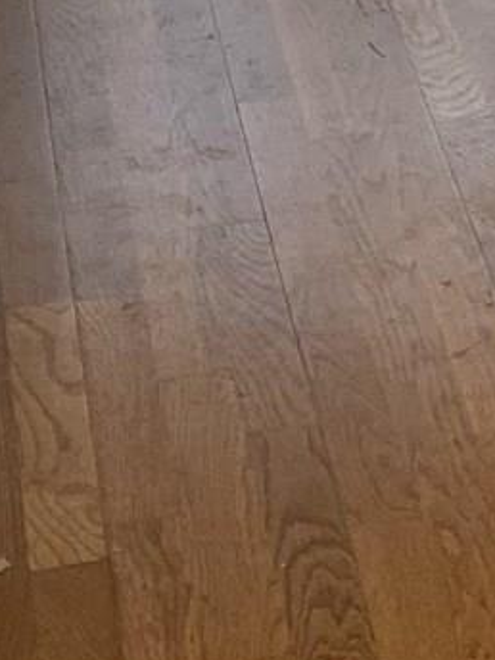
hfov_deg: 8.3
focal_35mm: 174
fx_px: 3318
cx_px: 819
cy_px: -1032
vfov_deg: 9.7
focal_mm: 4.25
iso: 125
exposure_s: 1/109
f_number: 1.8
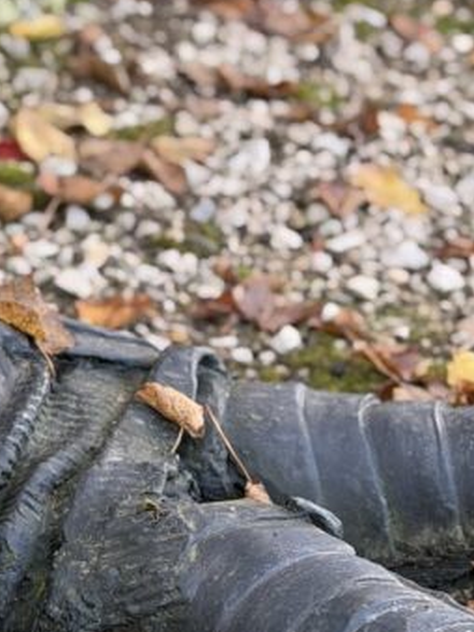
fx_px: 2649
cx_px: -209
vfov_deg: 13.6
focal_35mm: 145
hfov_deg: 9.9
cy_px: 332
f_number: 1.78
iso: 64
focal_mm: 6.76
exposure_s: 1/122
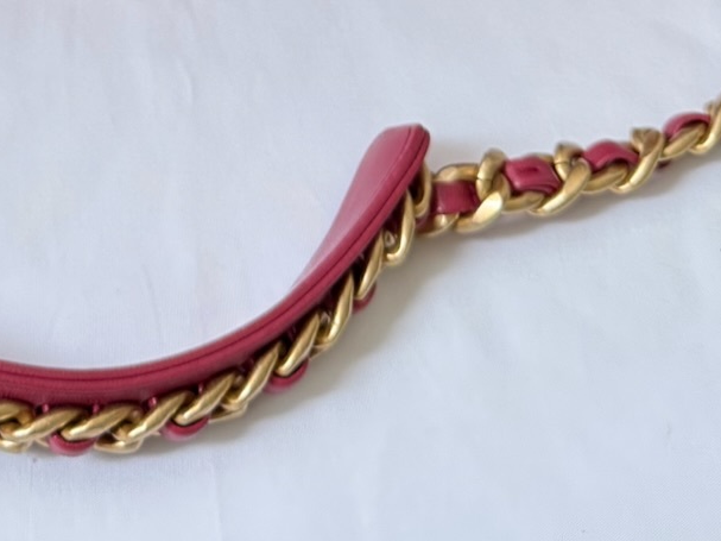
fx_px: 1687
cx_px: 45
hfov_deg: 23.4
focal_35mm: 81
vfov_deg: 14.9
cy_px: -533
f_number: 1.78
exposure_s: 1/105
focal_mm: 6.76
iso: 200
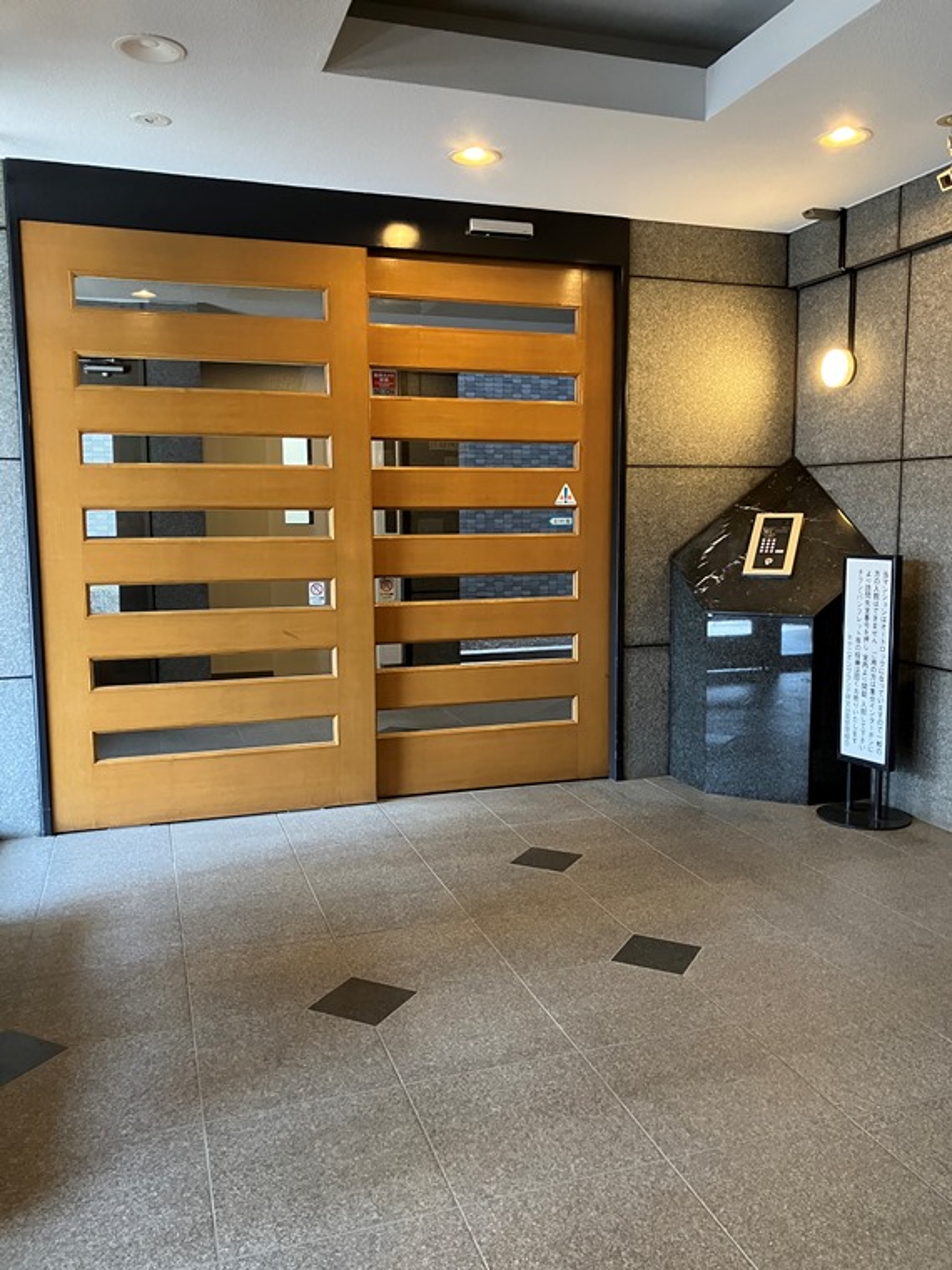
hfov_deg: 49.7
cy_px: 635
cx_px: 476
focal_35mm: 28
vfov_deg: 63.4
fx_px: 1027
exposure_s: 1/50
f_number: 1.8
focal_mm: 3.99
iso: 250
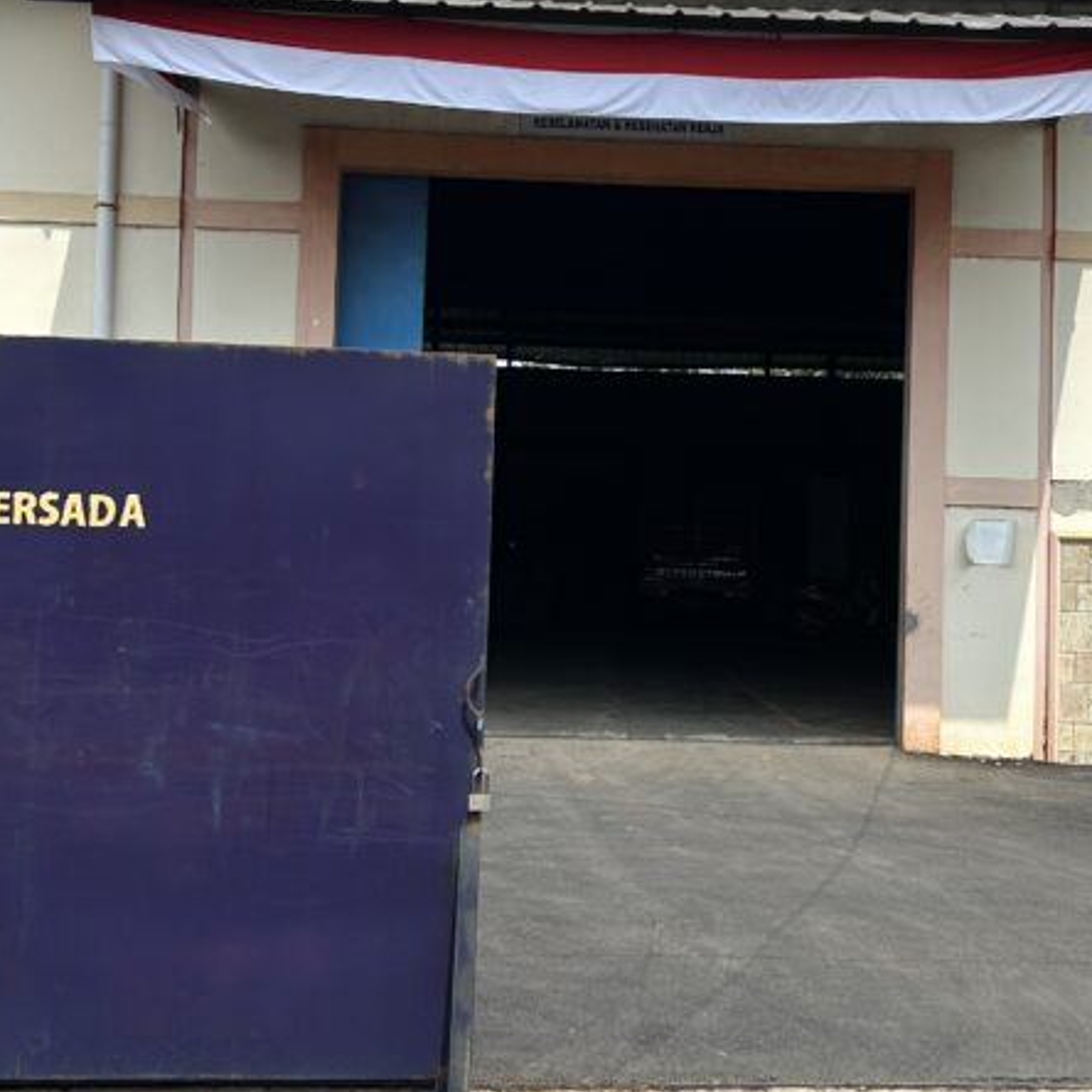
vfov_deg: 32.0
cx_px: 684
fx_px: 1892
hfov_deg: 32.1
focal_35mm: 53
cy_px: 406
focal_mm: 5.7
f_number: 1.5
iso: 50
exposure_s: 1/3704
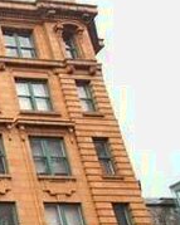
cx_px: -138
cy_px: 211
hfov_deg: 20.3
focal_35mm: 55
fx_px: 367
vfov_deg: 32.1
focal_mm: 10
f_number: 6.3
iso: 100
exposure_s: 1/160
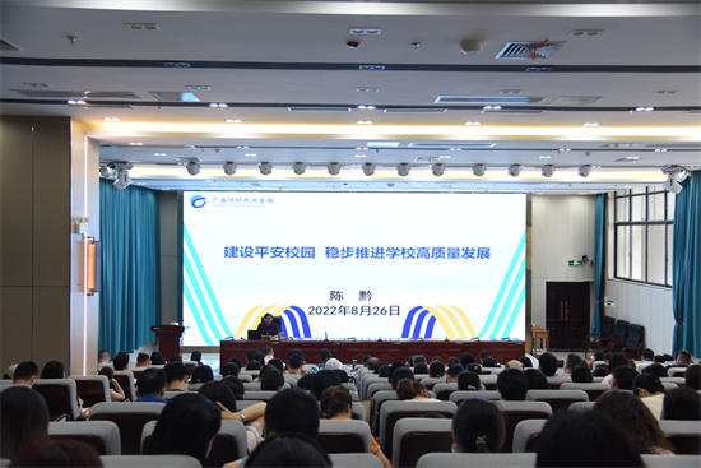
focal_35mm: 32
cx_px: 350
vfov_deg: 41.1
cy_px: 234
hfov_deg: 58.7
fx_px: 623
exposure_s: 1/80
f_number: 4
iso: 800
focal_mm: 32
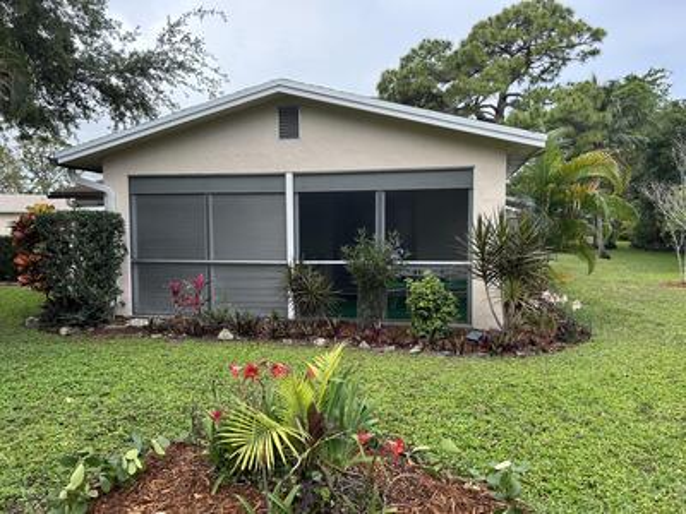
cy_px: 257
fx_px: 515
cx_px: 343
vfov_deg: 53.1
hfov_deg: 67.3
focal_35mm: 26
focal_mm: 5.7
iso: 50
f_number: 1.5
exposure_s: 1/909
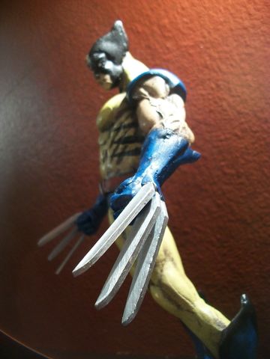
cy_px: 180
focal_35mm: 32
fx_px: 333
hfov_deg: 44.2
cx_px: 135
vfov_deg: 56.8
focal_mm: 5.7
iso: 160
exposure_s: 1/8
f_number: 2.9
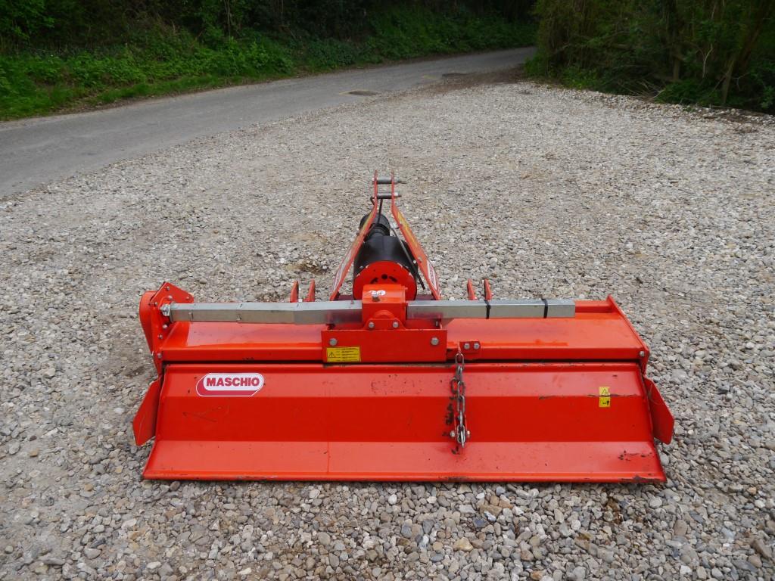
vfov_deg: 49.7
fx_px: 627
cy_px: 290
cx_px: 388
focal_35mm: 28
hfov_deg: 63.4
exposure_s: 1/250
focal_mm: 14
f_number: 5
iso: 160
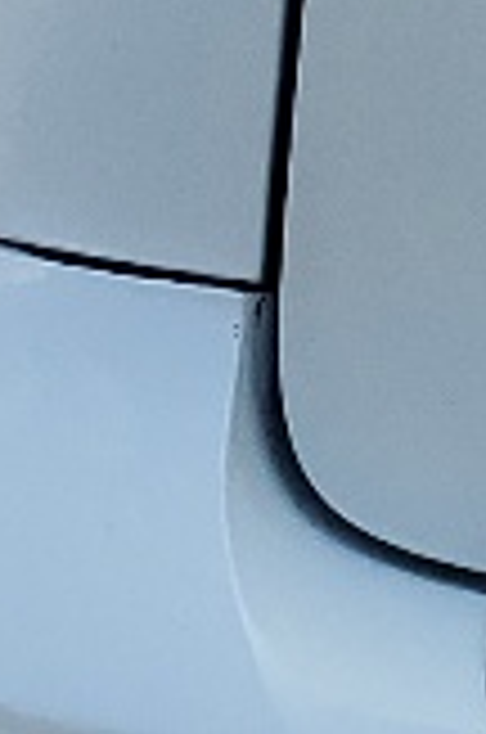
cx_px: 1971
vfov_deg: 7.7
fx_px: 5409
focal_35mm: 266
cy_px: -18
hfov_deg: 4.7
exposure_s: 1/1667
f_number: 1.5
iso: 50
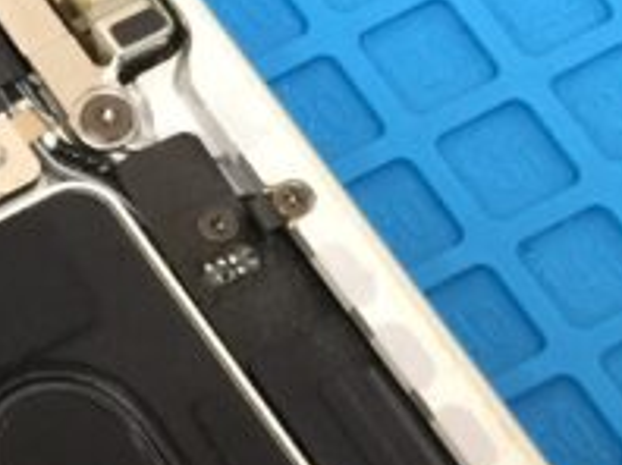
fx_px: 2692
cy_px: 412
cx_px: -939
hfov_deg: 10.9
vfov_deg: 9.8
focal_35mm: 150
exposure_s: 1/15
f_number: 2.2
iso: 80
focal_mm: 4.15
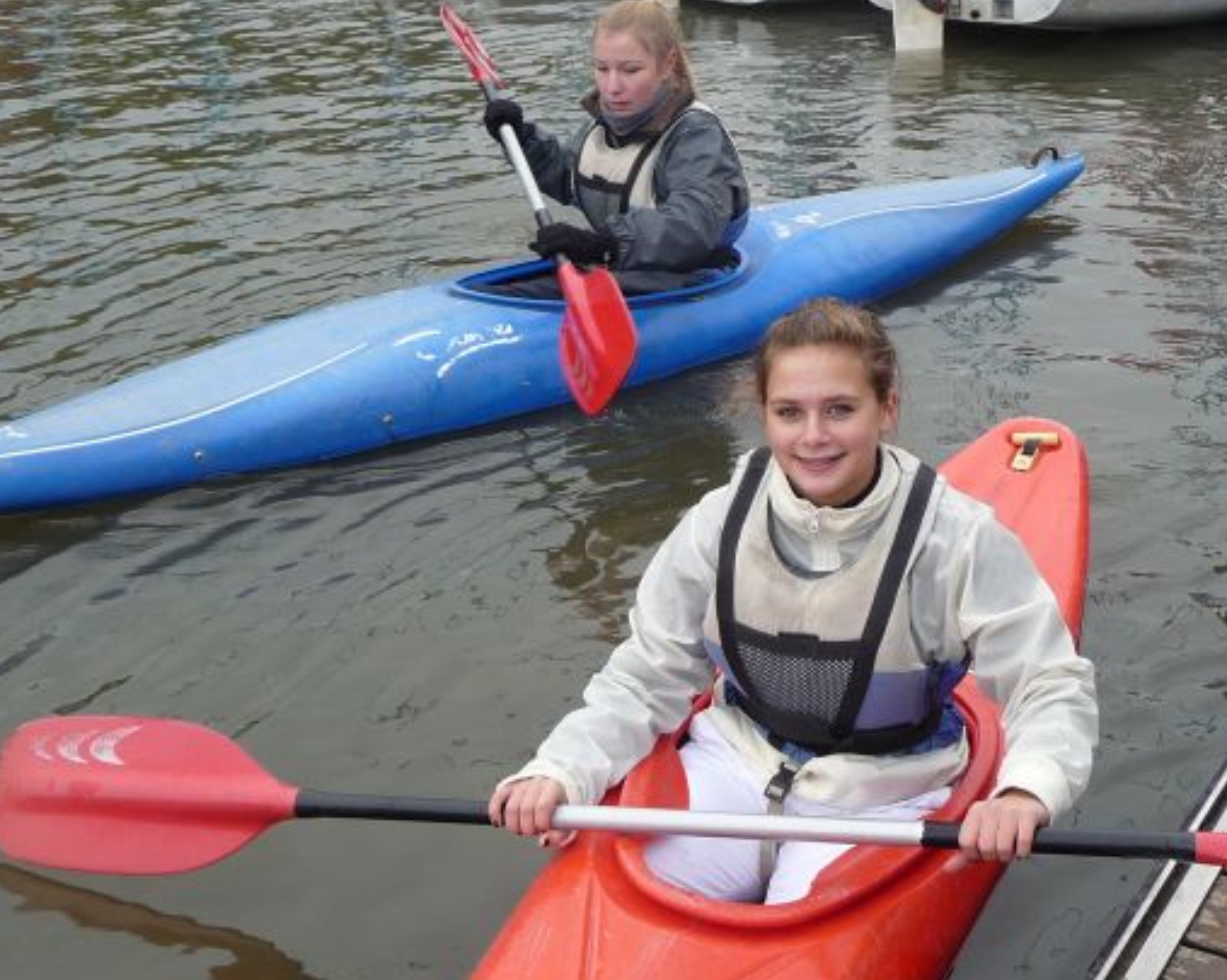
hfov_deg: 35.2
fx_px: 1924
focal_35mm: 53
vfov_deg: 28.6
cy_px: 443
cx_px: 743
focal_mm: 5.3
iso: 100
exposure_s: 1/125
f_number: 3.5
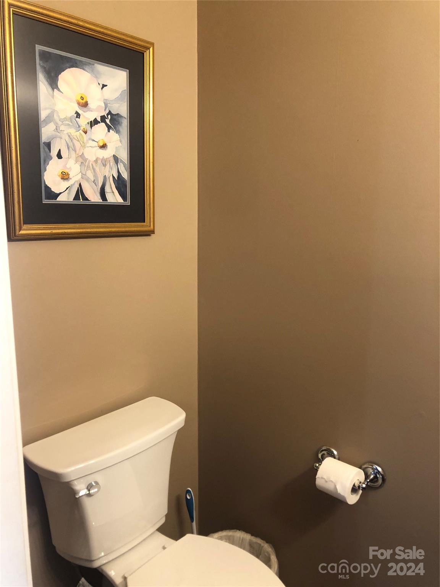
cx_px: 220
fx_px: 475
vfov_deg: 63.4
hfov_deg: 49.7
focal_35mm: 28
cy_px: 294
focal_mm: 3.99
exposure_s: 1/15
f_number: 1.8
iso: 50
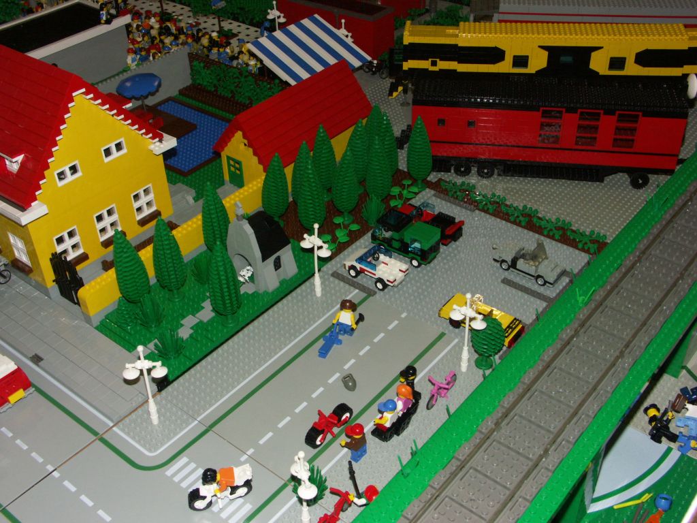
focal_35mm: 40
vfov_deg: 36.0
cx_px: 348
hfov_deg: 46.8
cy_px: 262
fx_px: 805
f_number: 5.6
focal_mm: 10.32
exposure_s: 1/50
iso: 200
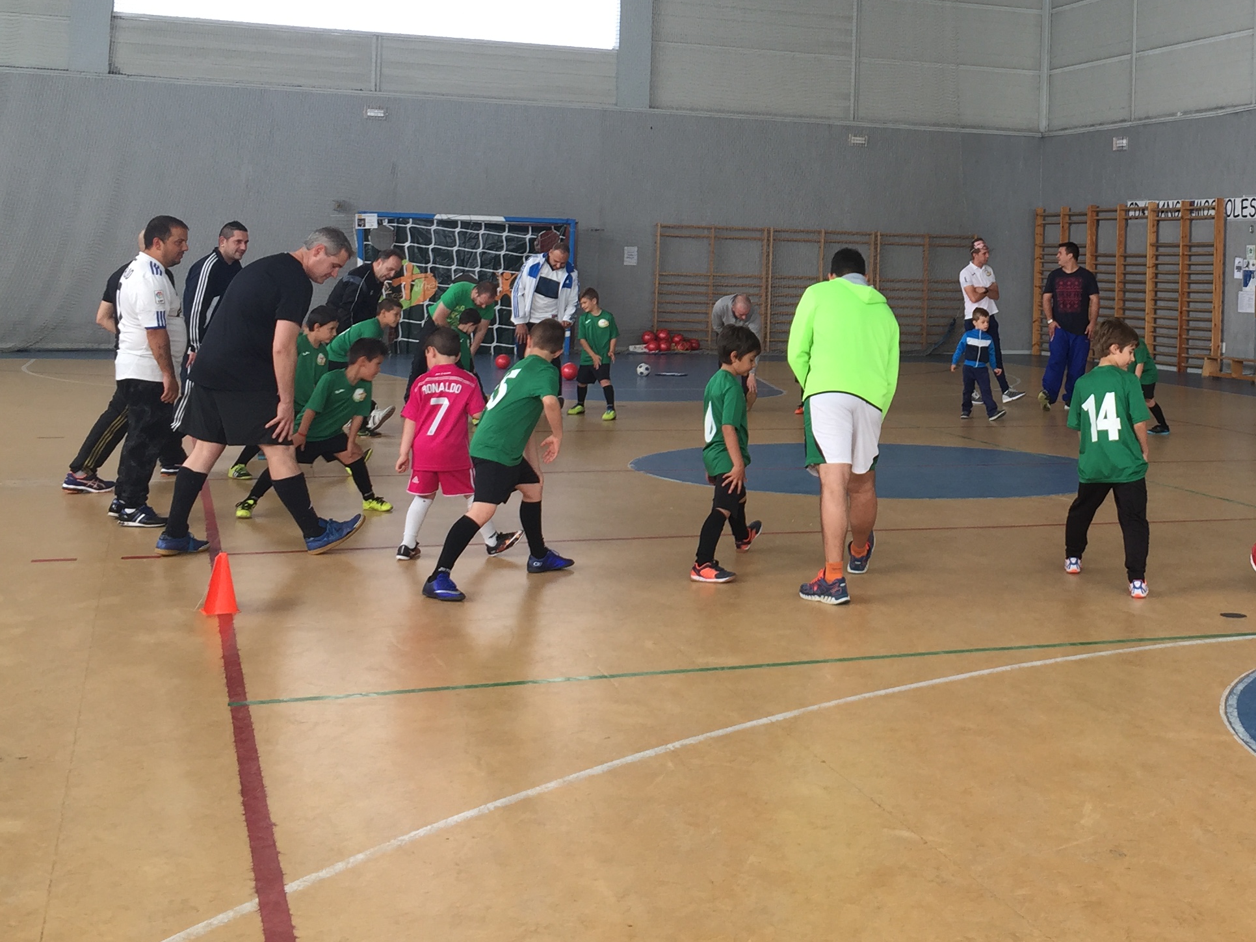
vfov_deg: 29.2
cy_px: 228
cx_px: 942
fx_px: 1778
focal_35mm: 49
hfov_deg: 37.9
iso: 32
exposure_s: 1/100
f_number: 2.2
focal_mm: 4.15
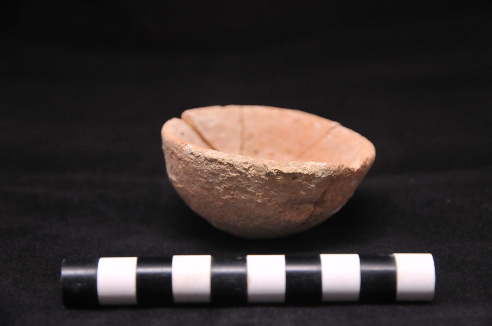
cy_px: 163
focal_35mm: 84
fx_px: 1147
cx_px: 246
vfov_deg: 16.2
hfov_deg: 24.2
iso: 1000
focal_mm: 56
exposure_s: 1/10
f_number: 5.3
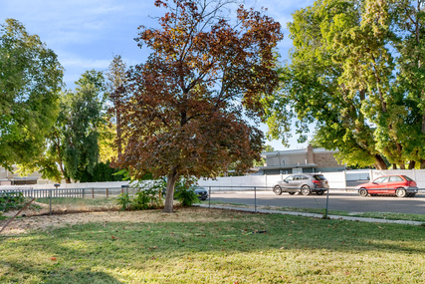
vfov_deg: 52.5
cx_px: 232
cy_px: 180
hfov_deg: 73.6
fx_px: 283
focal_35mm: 24
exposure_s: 1/400
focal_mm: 16
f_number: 8
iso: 500
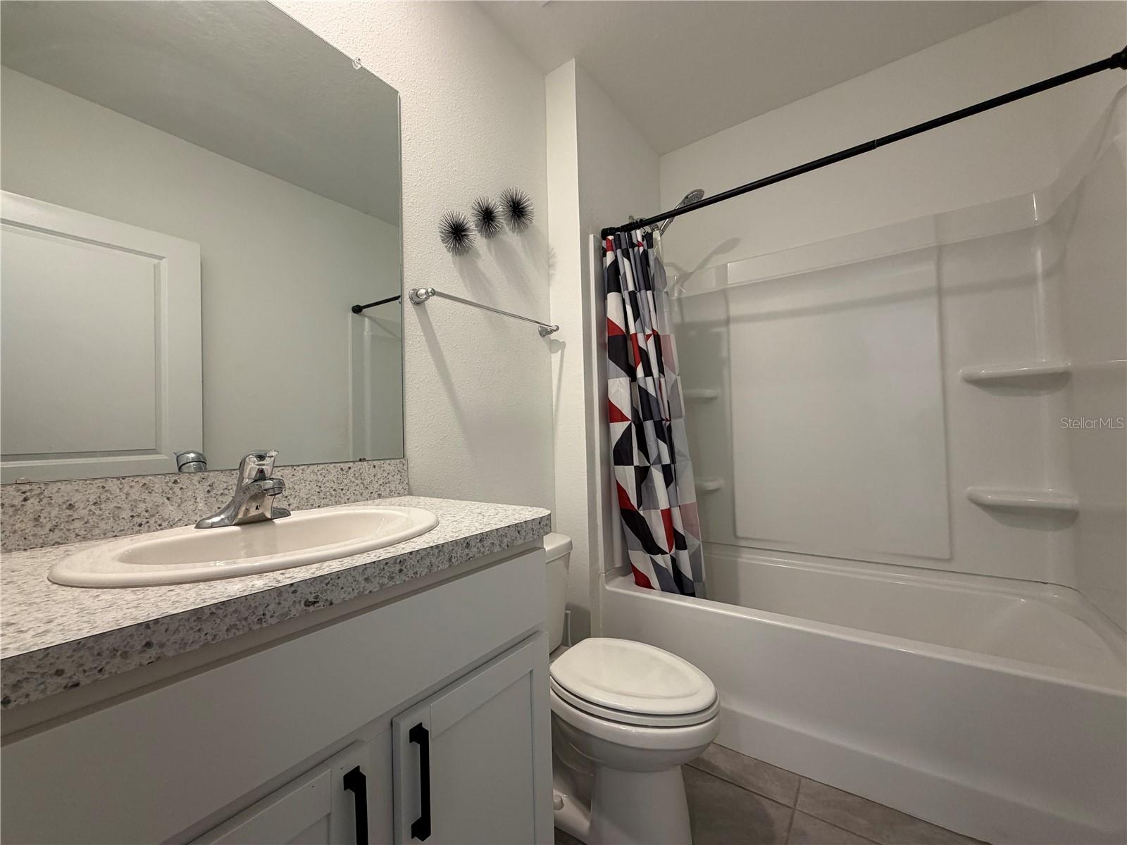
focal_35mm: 14
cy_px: 422
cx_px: 564
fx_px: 456
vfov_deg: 85.7
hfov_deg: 102.1
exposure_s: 1/60
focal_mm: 2.22
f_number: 2.2
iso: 200
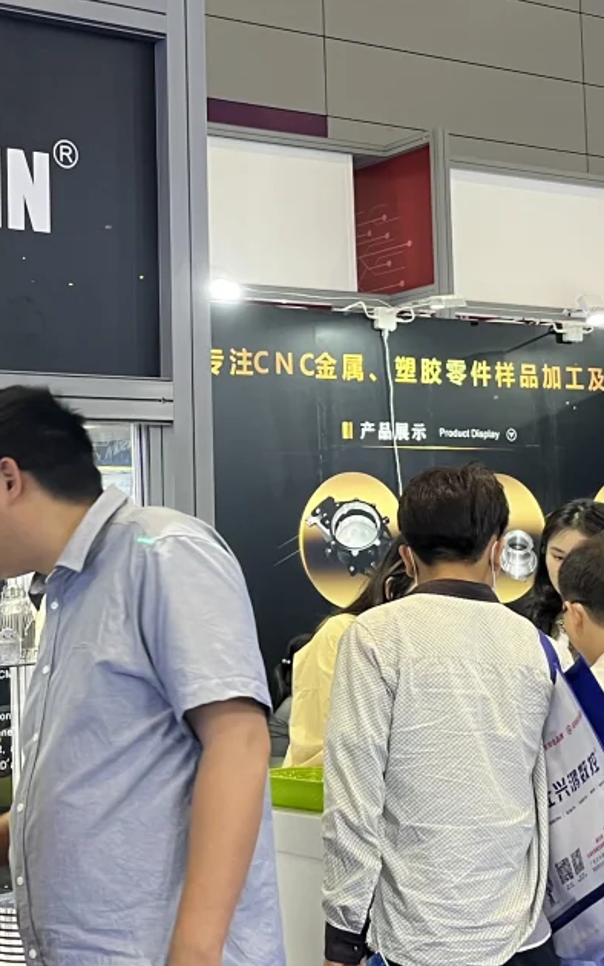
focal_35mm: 63
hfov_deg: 20.6
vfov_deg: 32.4
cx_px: 199
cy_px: 414
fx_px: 1659
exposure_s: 1/50
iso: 64
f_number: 1.6
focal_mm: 5.1
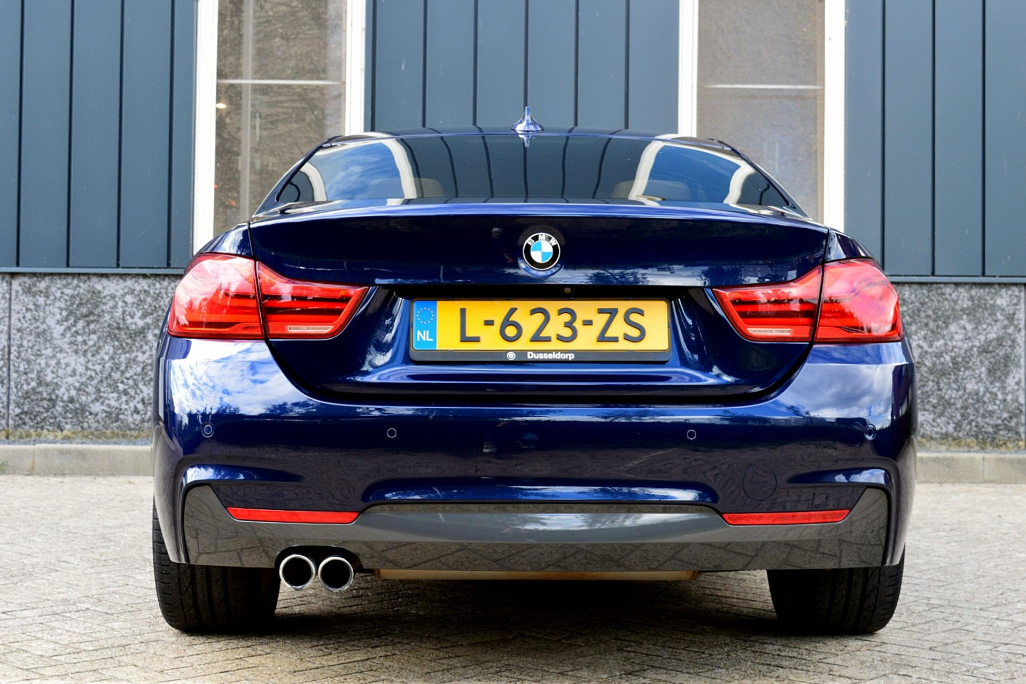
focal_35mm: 57
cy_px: 342
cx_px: 513
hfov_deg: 35.1
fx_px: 1624
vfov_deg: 23.8
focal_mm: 38
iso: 400
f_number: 9
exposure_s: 1/100
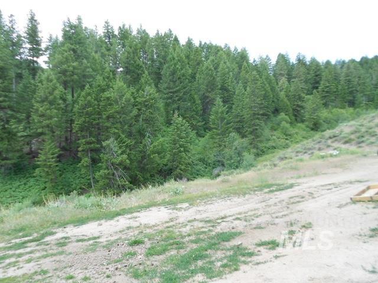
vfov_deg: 53.1
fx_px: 284
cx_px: 189
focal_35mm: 26
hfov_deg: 67.3
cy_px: 142
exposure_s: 1/250
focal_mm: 4.6
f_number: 3.2
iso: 80
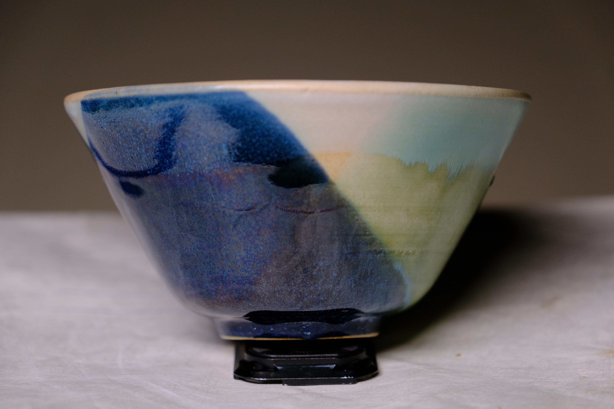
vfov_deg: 11.4
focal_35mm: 120
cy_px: 204
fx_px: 2047
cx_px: 307
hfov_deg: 17.1
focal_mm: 80
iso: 1000
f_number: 4
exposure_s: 1/160
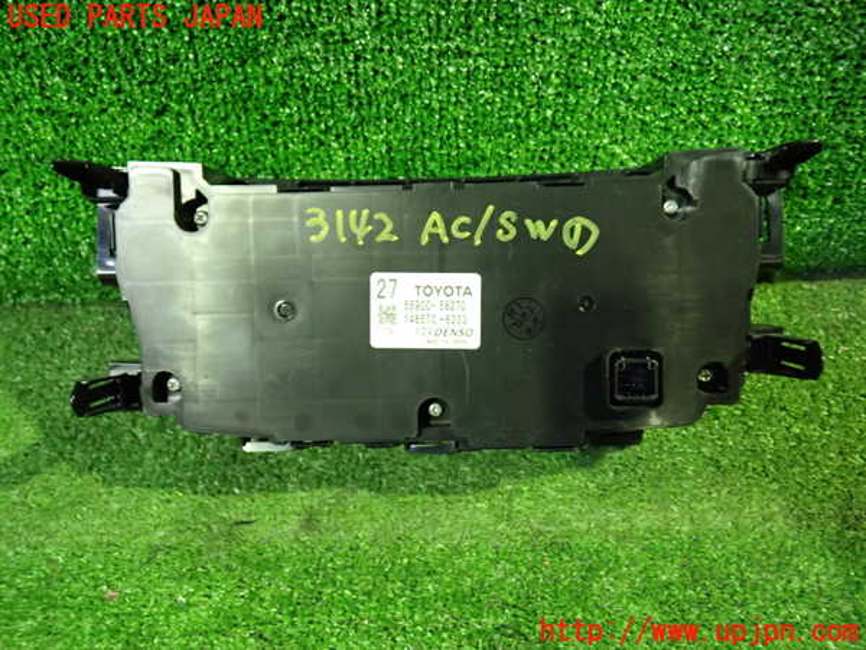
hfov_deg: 60.0
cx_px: 433
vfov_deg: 46.8
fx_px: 751
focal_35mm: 30
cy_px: 325
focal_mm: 5.4
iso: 800
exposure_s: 1/25
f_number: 2.3
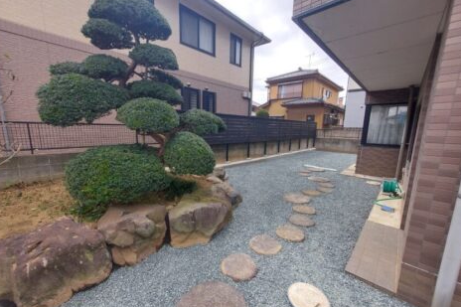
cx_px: 229
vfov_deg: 81.1
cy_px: 163
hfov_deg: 104.3
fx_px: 179
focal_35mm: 14
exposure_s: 1/305
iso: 50
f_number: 2.2
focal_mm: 1.74
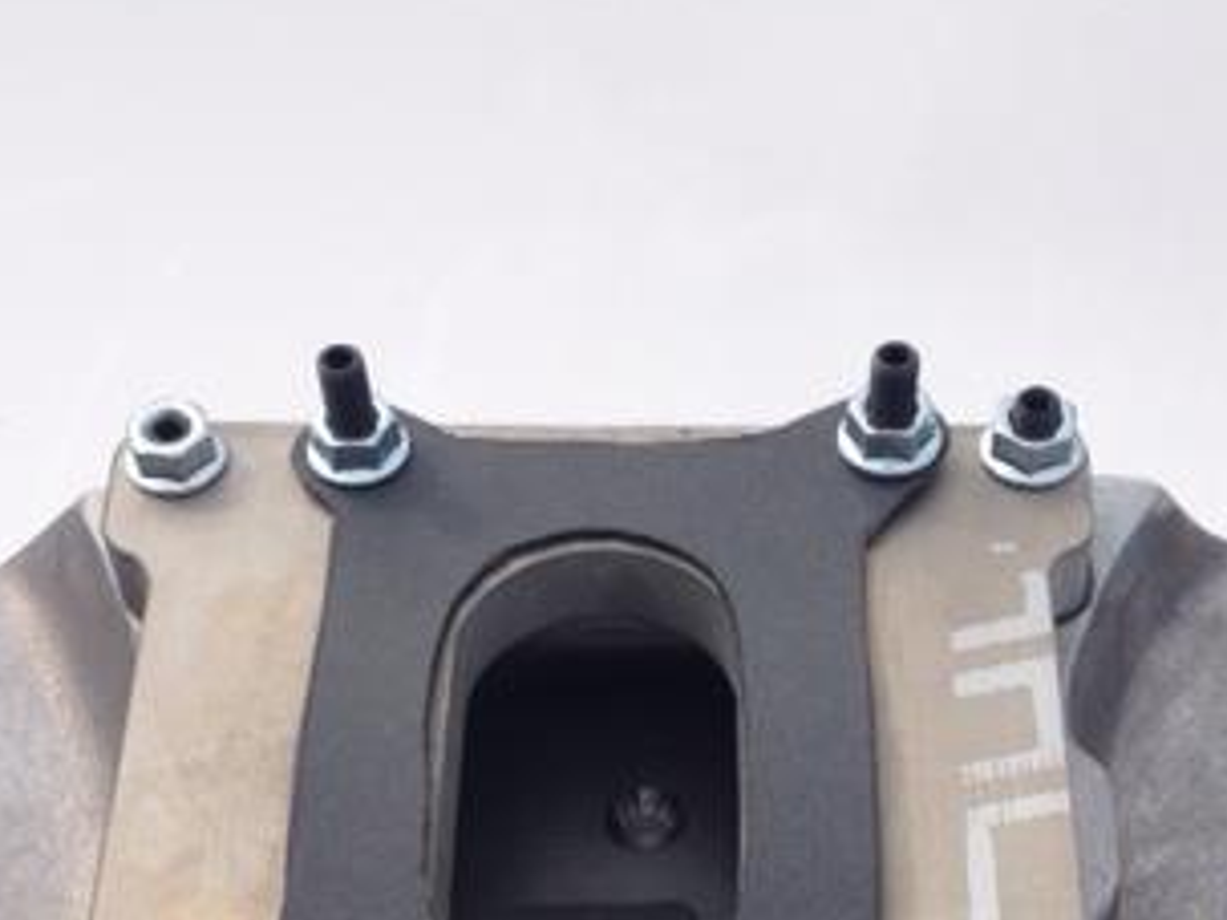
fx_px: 2622
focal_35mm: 74
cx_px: 676
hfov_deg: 26.3
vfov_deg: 19.3
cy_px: 924
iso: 50
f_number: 2.4
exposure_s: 1/2045
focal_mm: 4.28
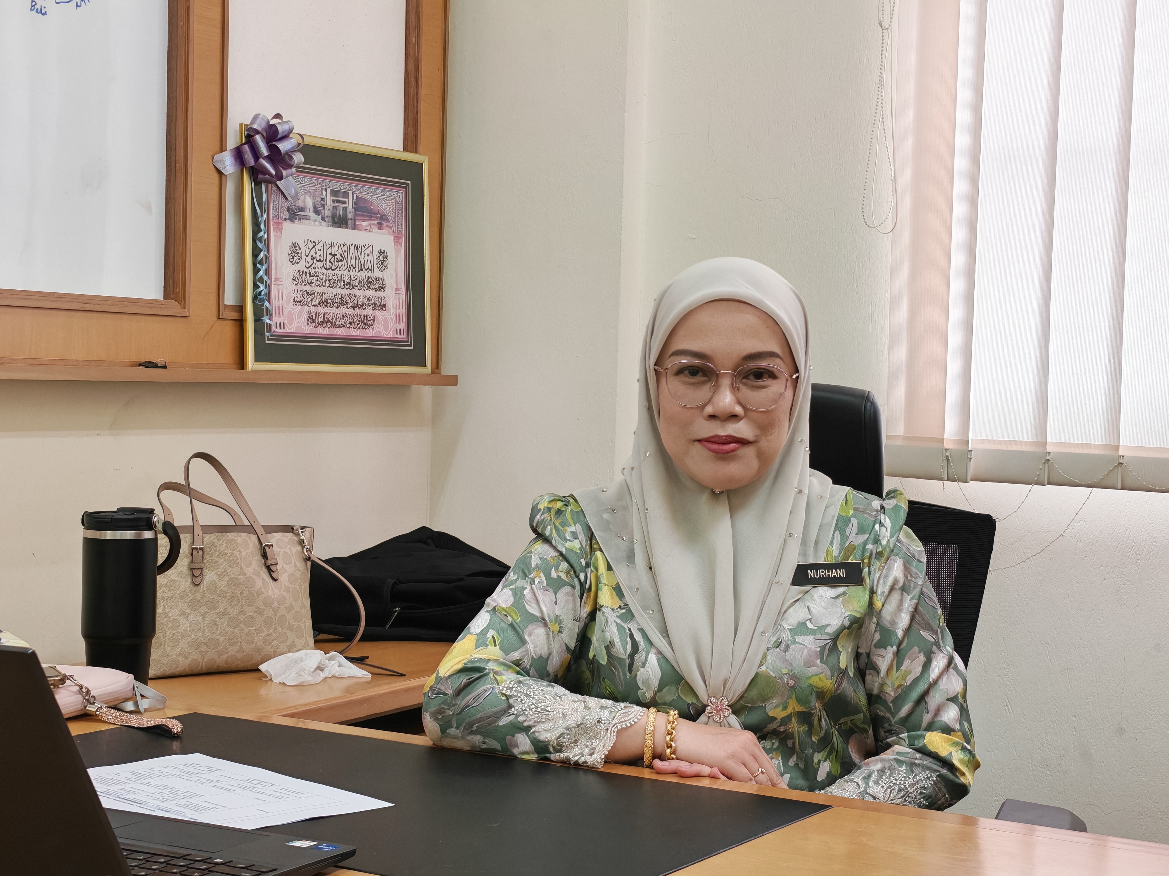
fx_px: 2060
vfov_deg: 24.0
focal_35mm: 61
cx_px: 584
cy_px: 438
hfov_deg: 31.7
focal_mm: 6.12
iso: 320
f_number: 1.9
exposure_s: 1/100
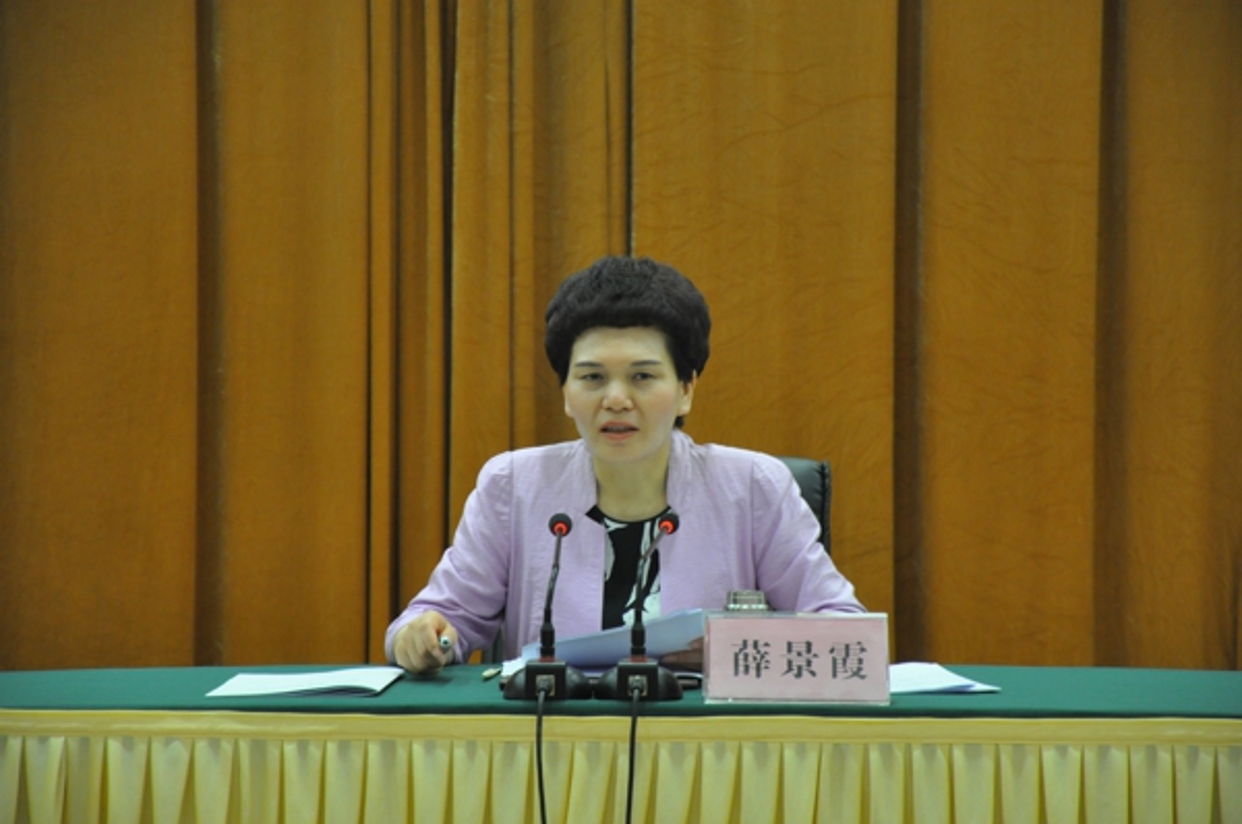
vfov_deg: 8.7
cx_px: 621
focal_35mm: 158
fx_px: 5425
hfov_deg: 13.1
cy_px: 412
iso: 1250
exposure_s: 1/30
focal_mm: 105
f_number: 5.6
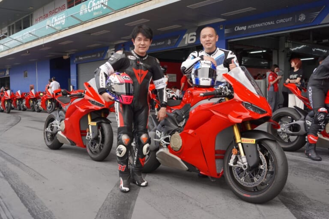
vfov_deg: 35.9
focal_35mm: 37
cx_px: 164
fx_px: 338
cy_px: 110
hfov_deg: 51.9
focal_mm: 37
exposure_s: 1/160
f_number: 5
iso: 320
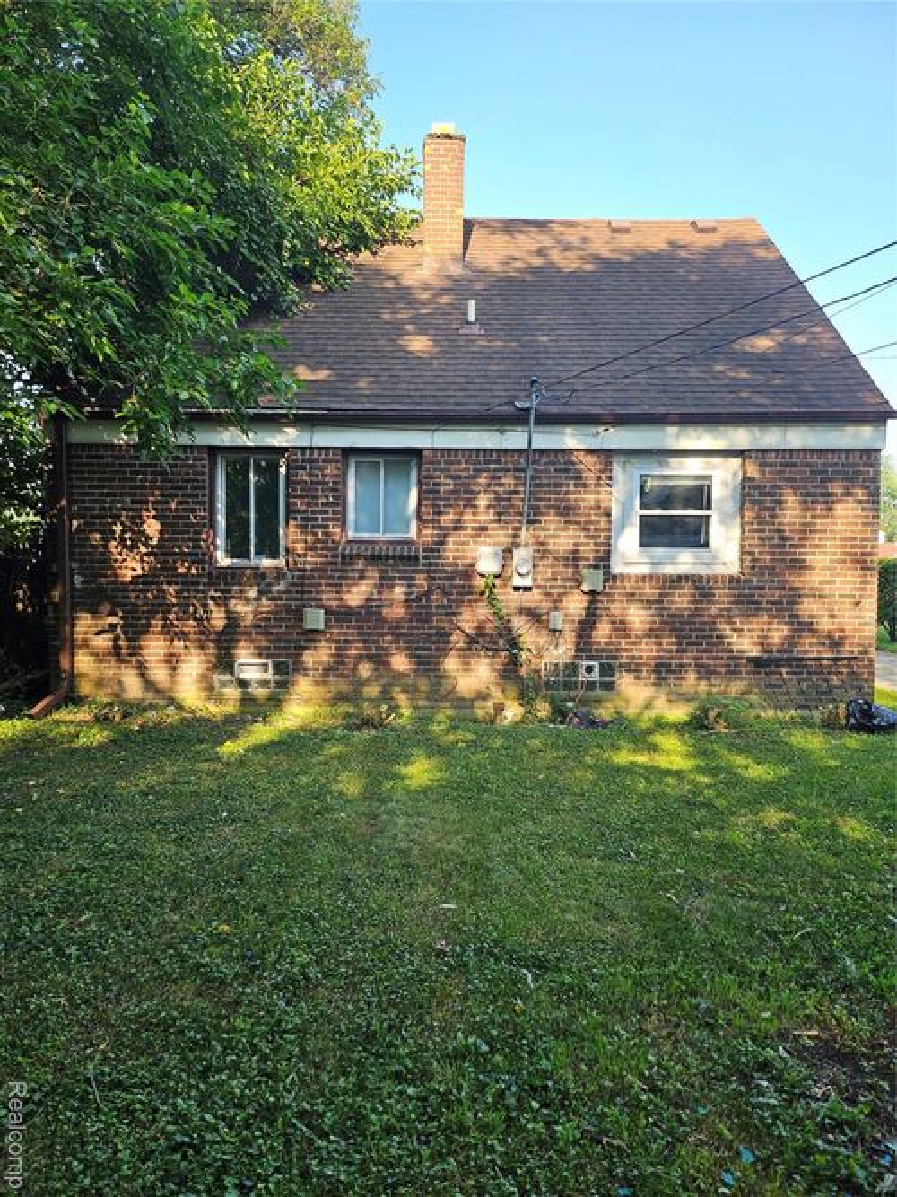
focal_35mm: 24
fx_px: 829
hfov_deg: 56.8
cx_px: 448
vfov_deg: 71.6
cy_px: 598
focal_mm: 5
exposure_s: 1/503
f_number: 1.8
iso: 50
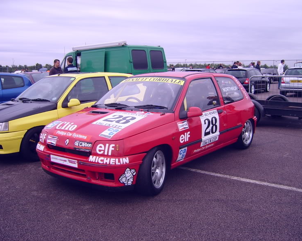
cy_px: 119
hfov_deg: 49.1
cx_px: 154
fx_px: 331
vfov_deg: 40.1
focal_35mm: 37
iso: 50
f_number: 2.8
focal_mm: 5.95
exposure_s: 1/250
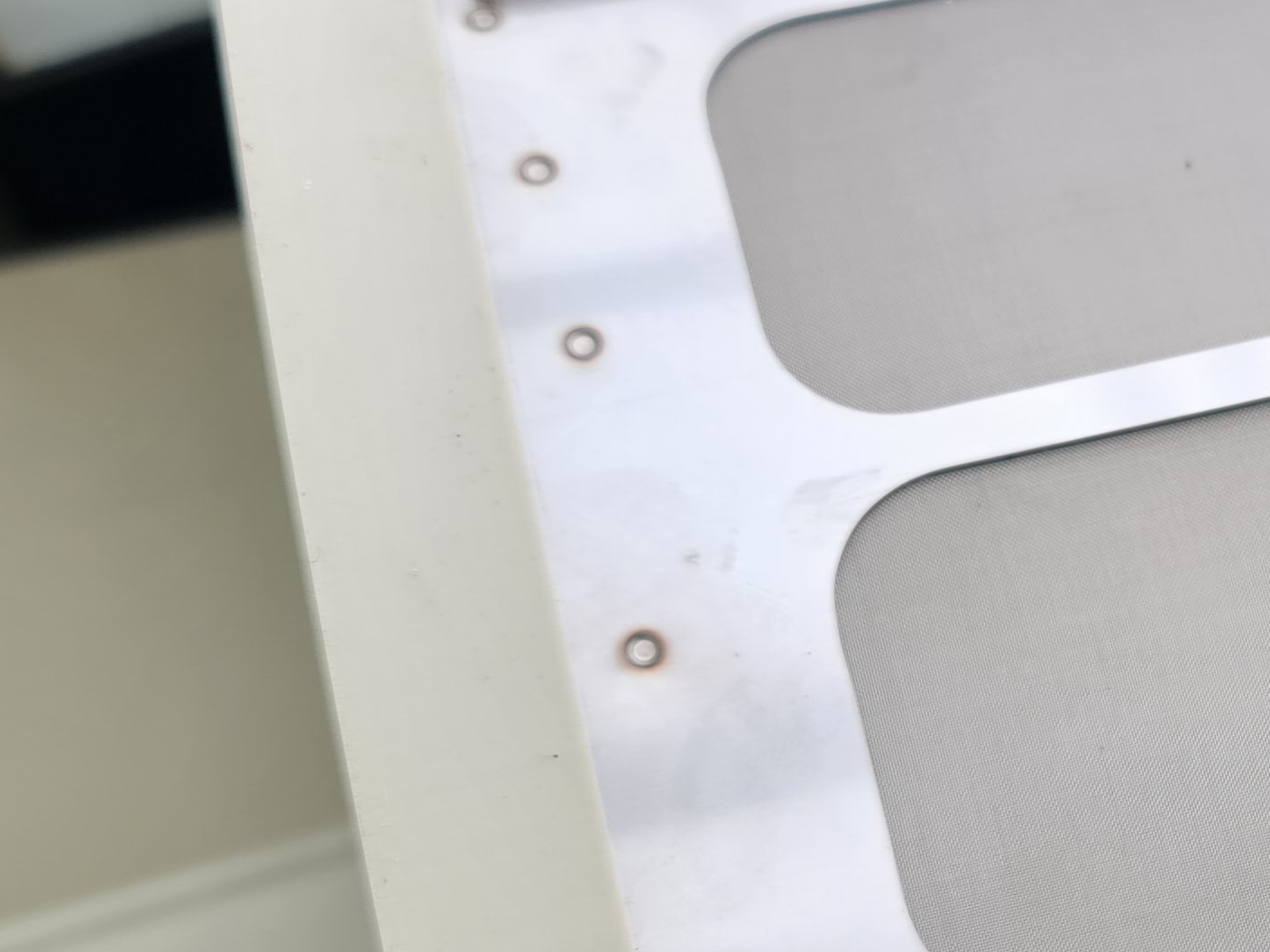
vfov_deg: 20.7
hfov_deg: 26.2
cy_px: 478
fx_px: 2605
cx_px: 1230
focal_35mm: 71
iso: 50
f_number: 1.8
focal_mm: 7
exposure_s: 1/120
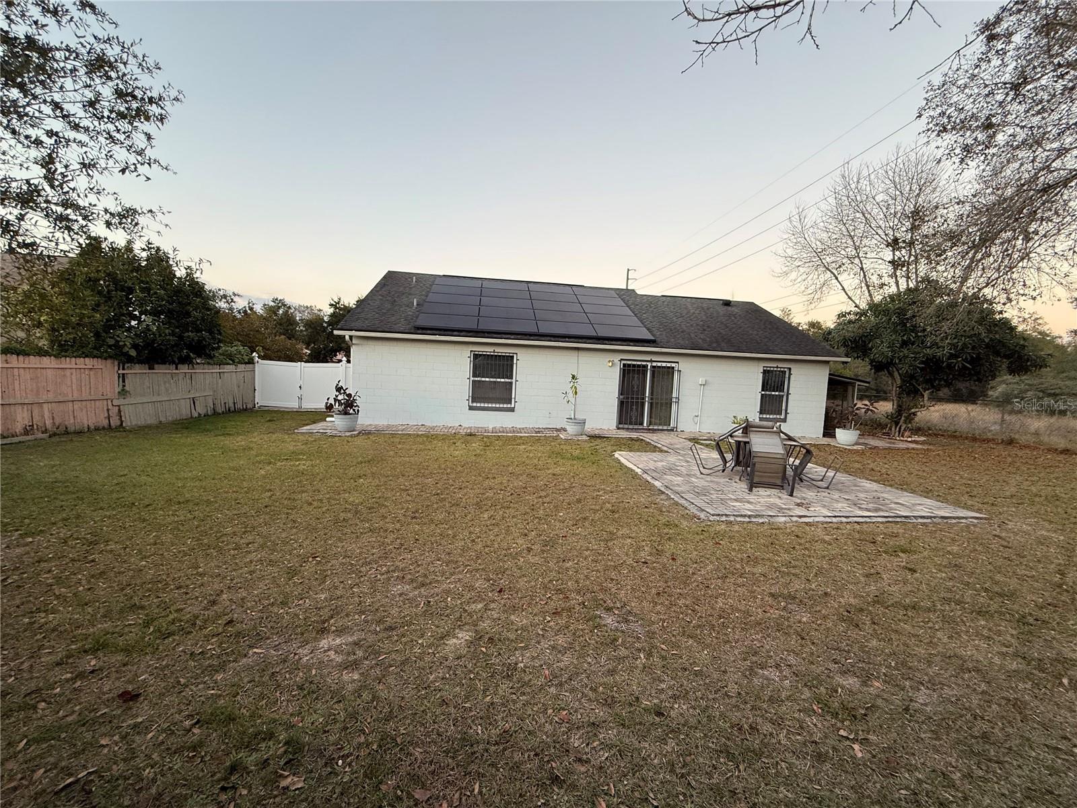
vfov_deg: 85.7
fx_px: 436
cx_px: 538
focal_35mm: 14
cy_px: 404
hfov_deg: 102.1
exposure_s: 1/99
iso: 125
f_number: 2.2
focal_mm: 2.22
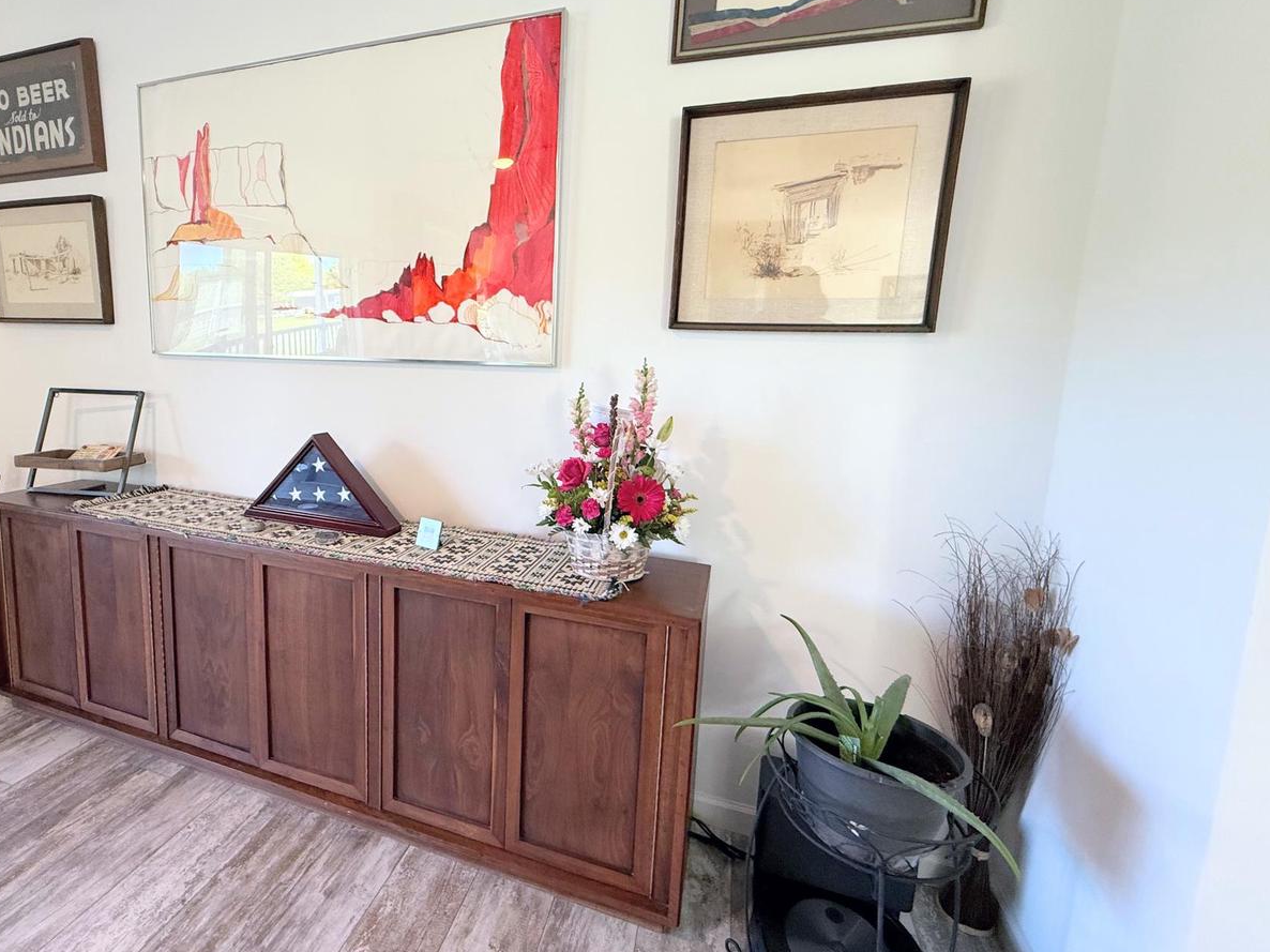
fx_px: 624
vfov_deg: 74.6
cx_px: 502
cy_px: 442
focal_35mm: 17
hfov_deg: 89.8
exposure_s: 1/120
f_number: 2.2
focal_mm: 2.22
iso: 320
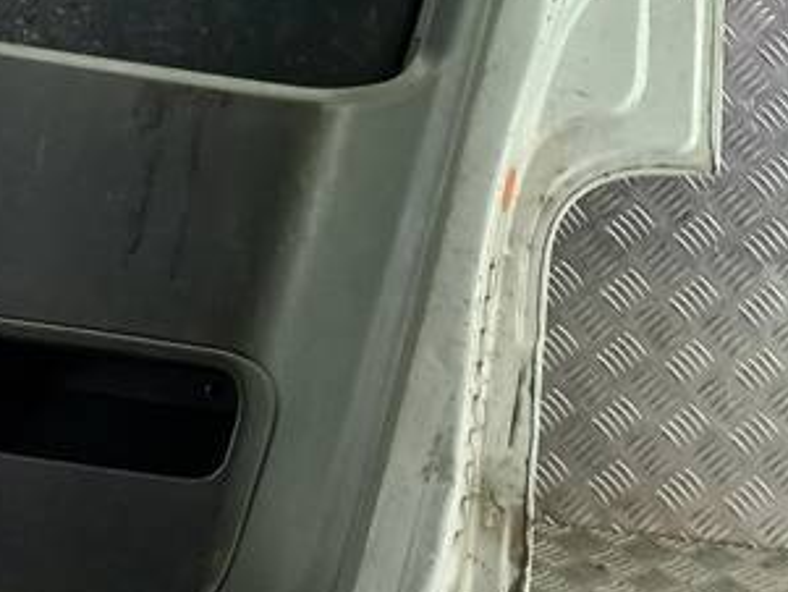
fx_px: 1936
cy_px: -228
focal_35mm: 85
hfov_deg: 22.8
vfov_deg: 16.2
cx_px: 191
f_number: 1.8
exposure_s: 1/50
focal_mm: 4.6
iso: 80
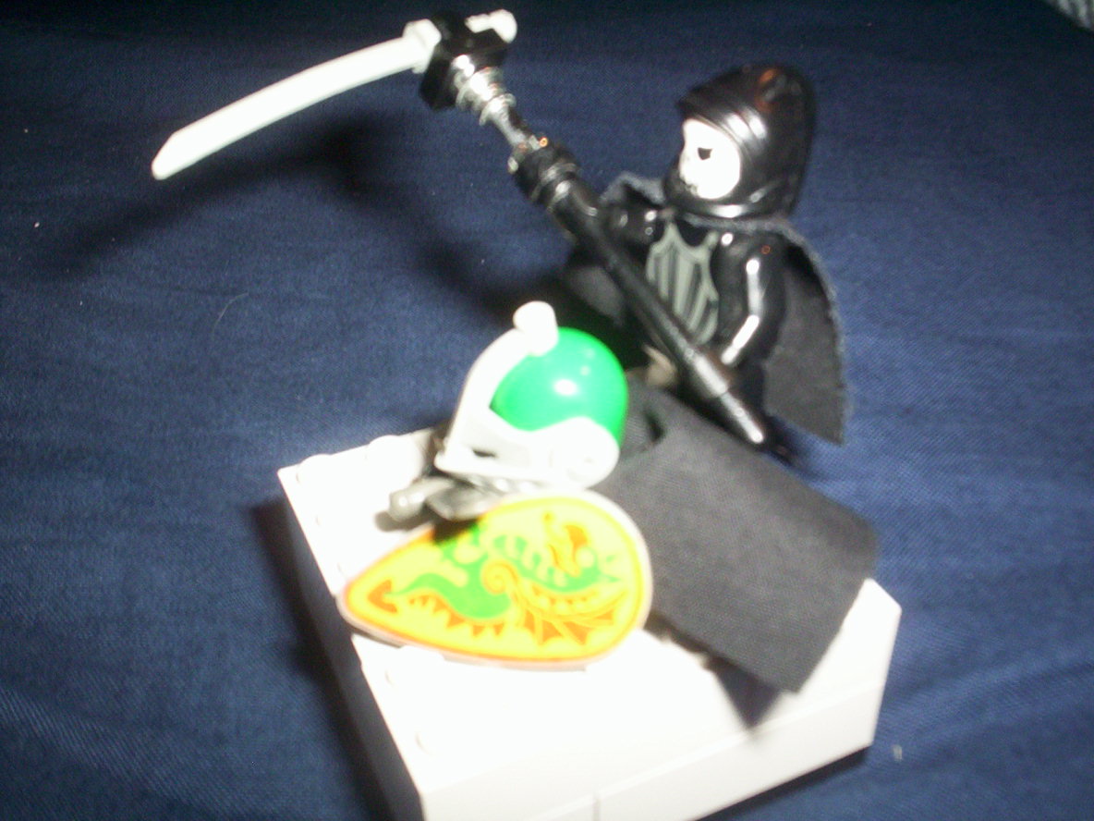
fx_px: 1201
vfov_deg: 37.7
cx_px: 547
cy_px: 410
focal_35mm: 38
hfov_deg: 49.0
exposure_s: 1/60
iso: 140
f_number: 4.5
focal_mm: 4.99
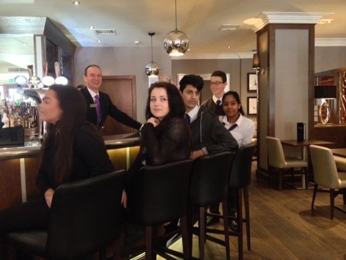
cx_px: 173
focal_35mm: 35
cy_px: 130
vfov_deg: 40.7
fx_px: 350
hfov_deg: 52.6
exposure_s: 1/15
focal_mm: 4.28
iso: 640
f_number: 2.4
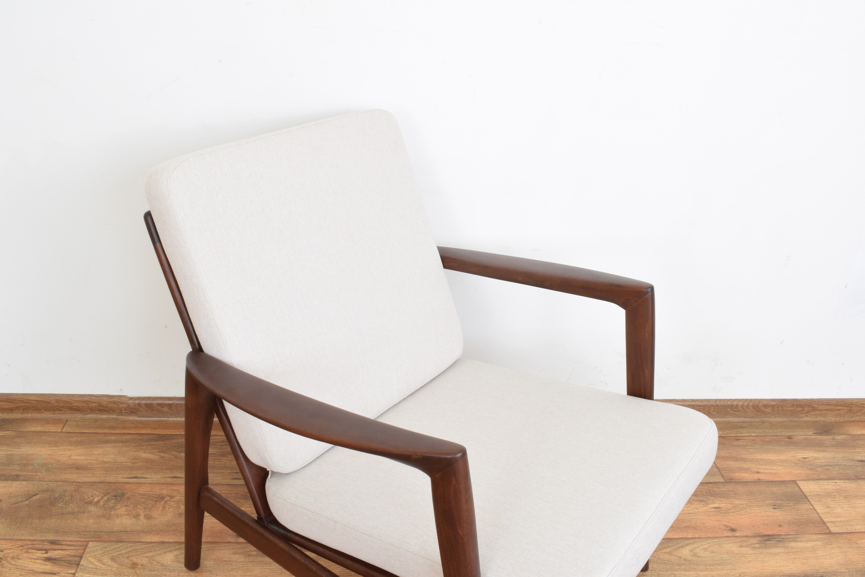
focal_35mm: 32
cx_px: 432
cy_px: 288
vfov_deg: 41.7
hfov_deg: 59.5
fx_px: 757
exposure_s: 5
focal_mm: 21
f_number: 25
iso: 100
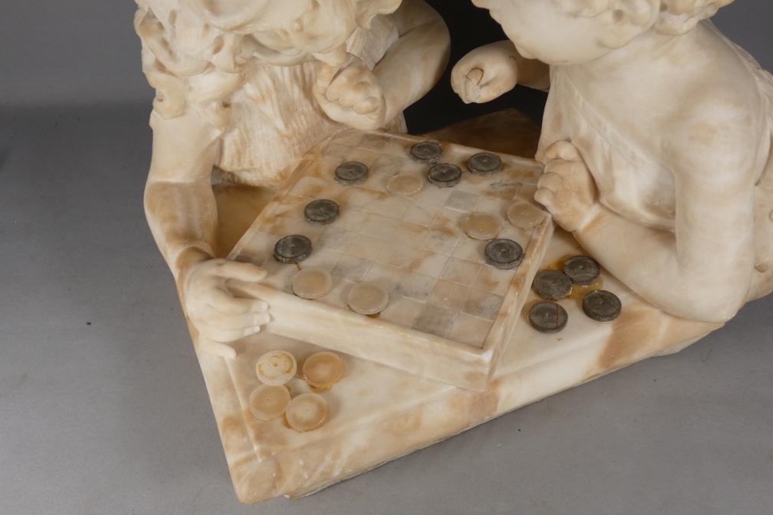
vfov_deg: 37.8
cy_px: 276
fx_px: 751
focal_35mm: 35
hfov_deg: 54.4
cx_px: 393
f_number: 3.4
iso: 80
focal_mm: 6
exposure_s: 1/125
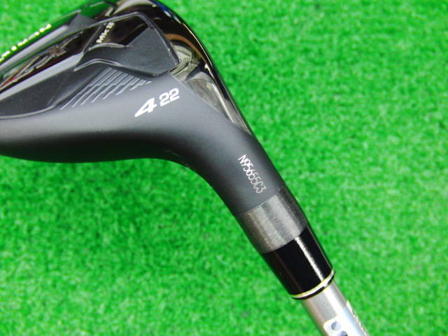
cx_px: 224
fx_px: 479
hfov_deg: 50.1
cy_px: 168
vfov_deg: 38.7
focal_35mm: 37
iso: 400
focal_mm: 6.42
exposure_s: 1/15
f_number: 3.6
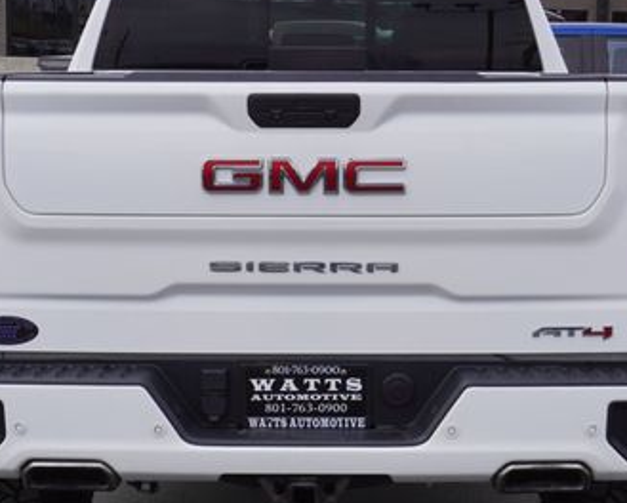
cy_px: 257
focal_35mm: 74
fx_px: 1373
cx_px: 322
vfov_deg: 20.8
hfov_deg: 25.7
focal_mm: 27
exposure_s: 1/125
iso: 100
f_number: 9
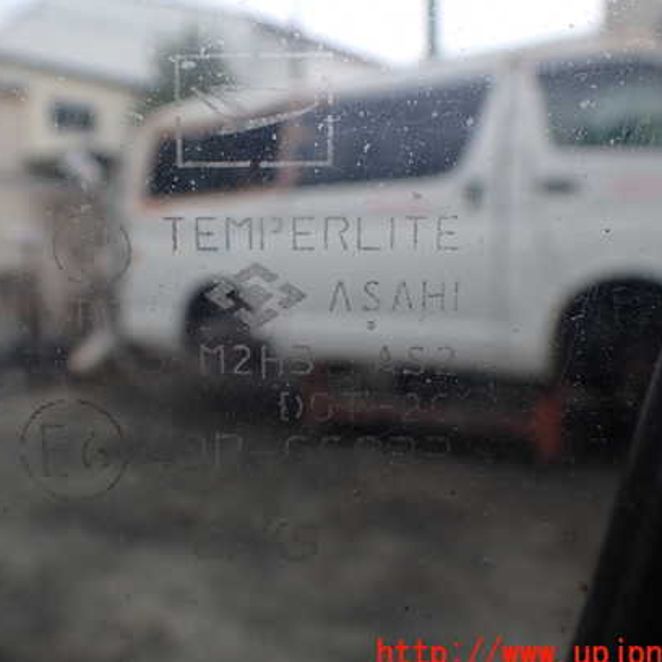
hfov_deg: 42.6
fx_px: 844
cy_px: 310
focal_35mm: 39
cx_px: 256
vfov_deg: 42.8
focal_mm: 5.4
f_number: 3.2
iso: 100
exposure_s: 1/160
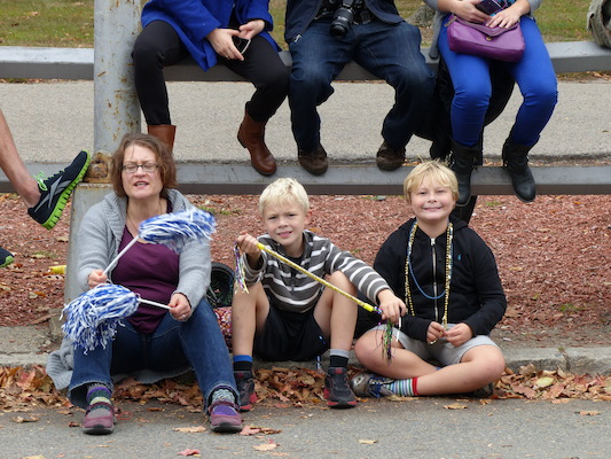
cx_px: 306
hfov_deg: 12.3
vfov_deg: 9.3
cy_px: 230
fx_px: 2825
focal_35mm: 160
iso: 100
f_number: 4
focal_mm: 28.7
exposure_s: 1/250
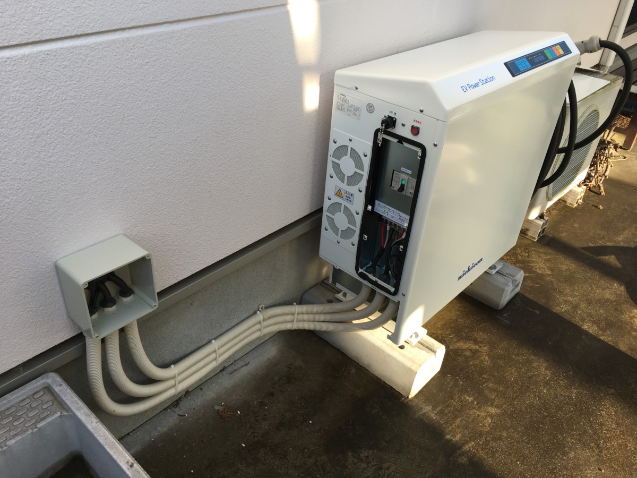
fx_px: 534
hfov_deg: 61.7
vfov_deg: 48.2
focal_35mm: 29
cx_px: 318
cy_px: 239
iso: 25
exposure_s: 1/310
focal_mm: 4.15
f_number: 2.2
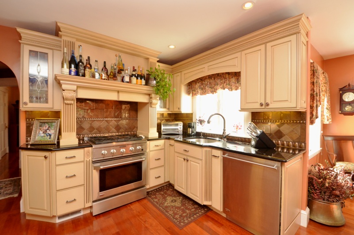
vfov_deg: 77.1
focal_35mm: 15
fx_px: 147
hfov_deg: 100.5
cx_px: 177
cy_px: 118
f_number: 5.6
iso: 1400
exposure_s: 1/60
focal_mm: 10
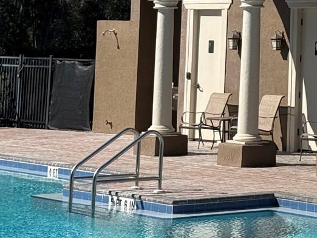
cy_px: -98
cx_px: 384
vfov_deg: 9.8
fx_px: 1347
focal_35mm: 147
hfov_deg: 13.1
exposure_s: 1/4587
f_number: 1.78
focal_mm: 6.76
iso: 64
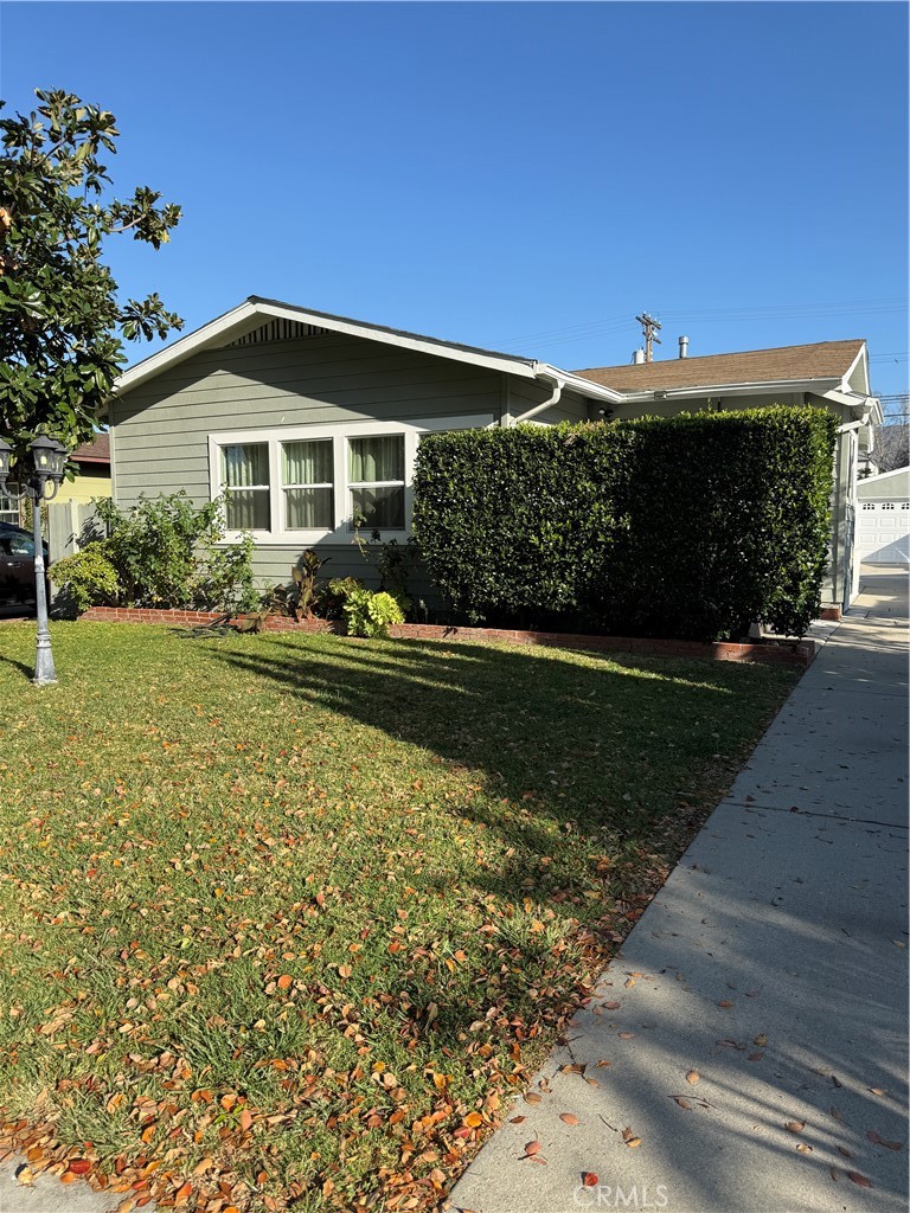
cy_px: 606
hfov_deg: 56.8
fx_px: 841
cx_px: 455
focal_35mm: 24
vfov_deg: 71.6
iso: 80
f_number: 1.78
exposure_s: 1/2611
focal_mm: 6.76
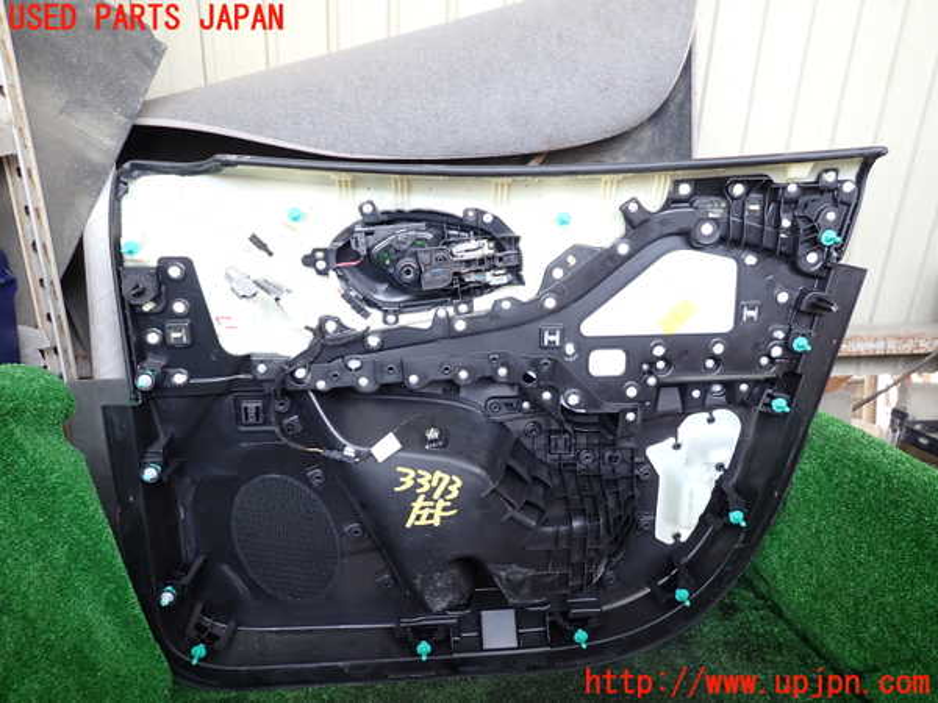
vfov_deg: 54.9
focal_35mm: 25
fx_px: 677
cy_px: 352
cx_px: 469
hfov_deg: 69.4
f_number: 2
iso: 100
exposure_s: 1/80
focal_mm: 4.5
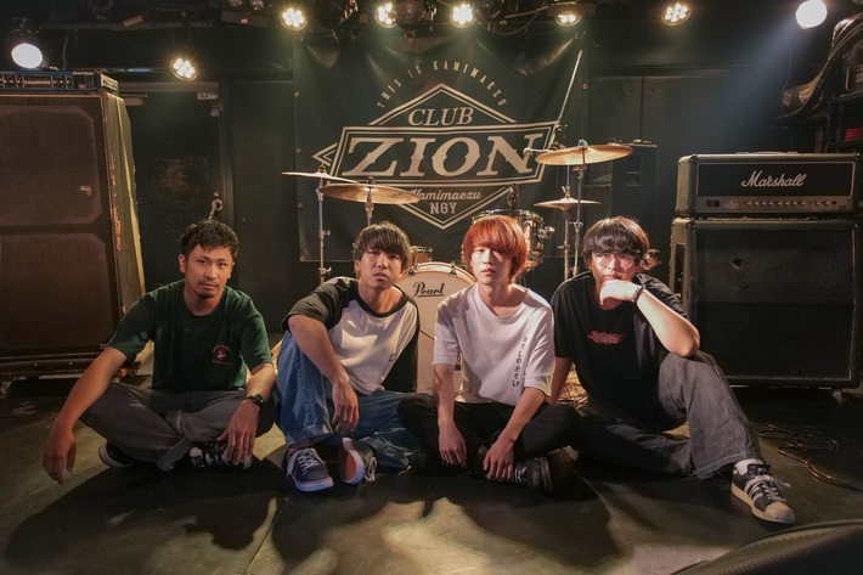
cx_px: 432
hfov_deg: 61.9
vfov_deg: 43.6
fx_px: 719
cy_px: 288
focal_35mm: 30
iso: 6400
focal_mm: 30
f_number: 4
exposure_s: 1/50
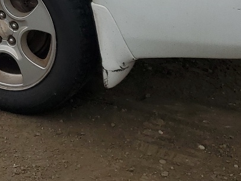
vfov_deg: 13.4
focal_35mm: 102
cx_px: -47
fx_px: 710
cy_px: -112
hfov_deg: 18.3
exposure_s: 1/3333
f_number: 1.5
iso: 50
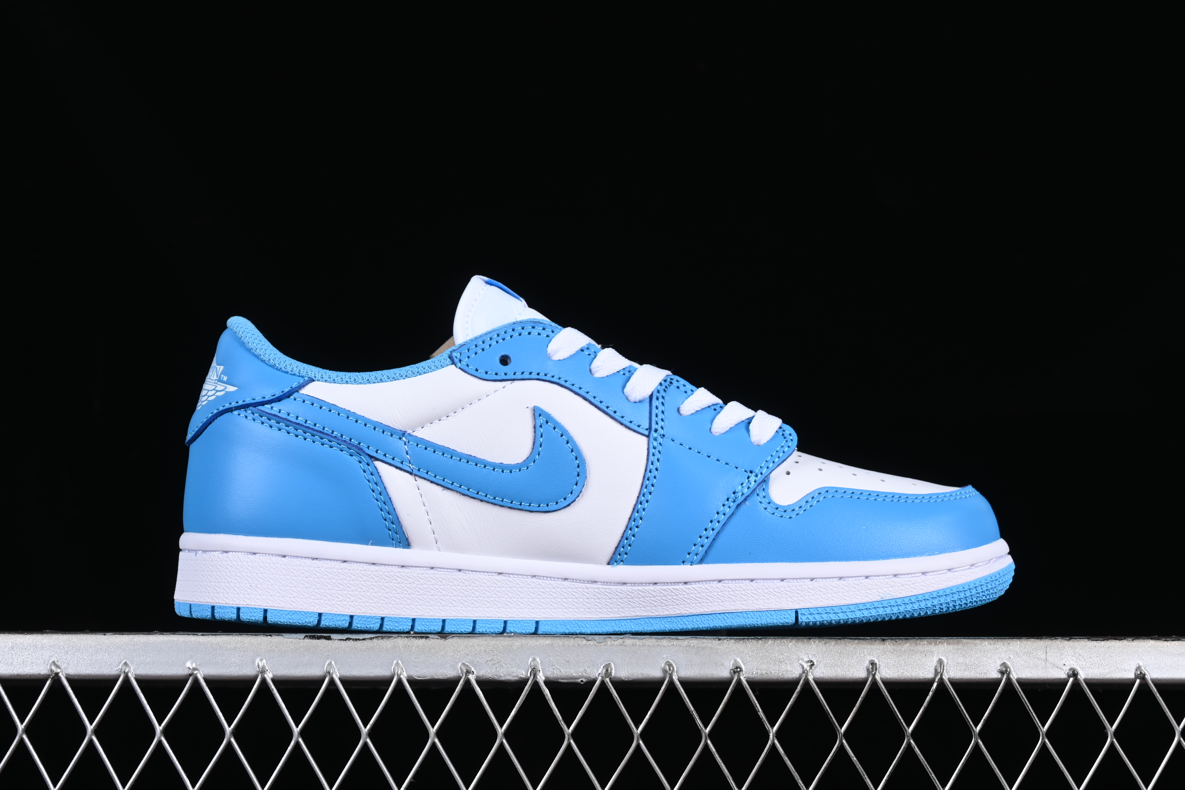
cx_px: 592
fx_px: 2469
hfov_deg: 27.0
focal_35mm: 75
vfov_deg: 18.2
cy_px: 395
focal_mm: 50
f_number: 8
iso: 160
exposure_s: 1/80
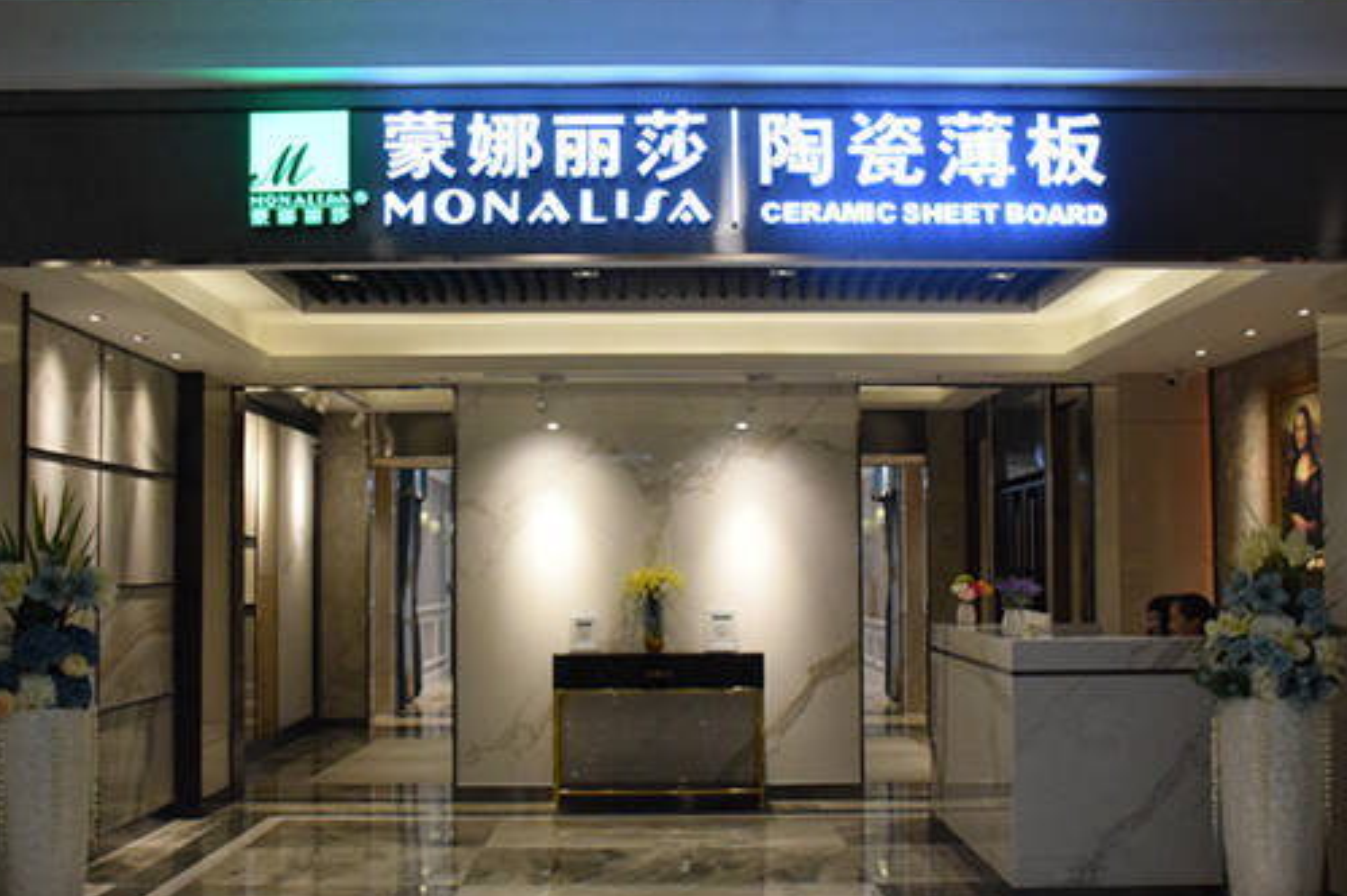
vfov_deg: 33.3
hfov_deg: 48.5
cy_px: 495
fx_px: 1496
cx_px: 669
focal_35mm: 40
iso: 3200
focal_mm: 20
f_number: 8
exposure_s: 1/250
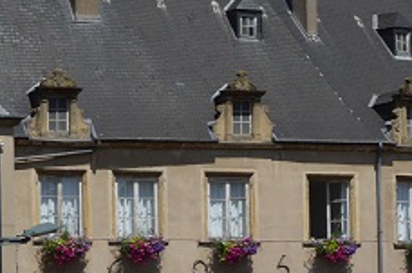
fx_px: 2718
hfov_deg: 8.7
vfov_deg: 5.6
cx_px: 319
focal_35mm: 238
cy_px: 508
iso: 400
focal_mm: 40
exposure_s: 1/640
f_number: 13
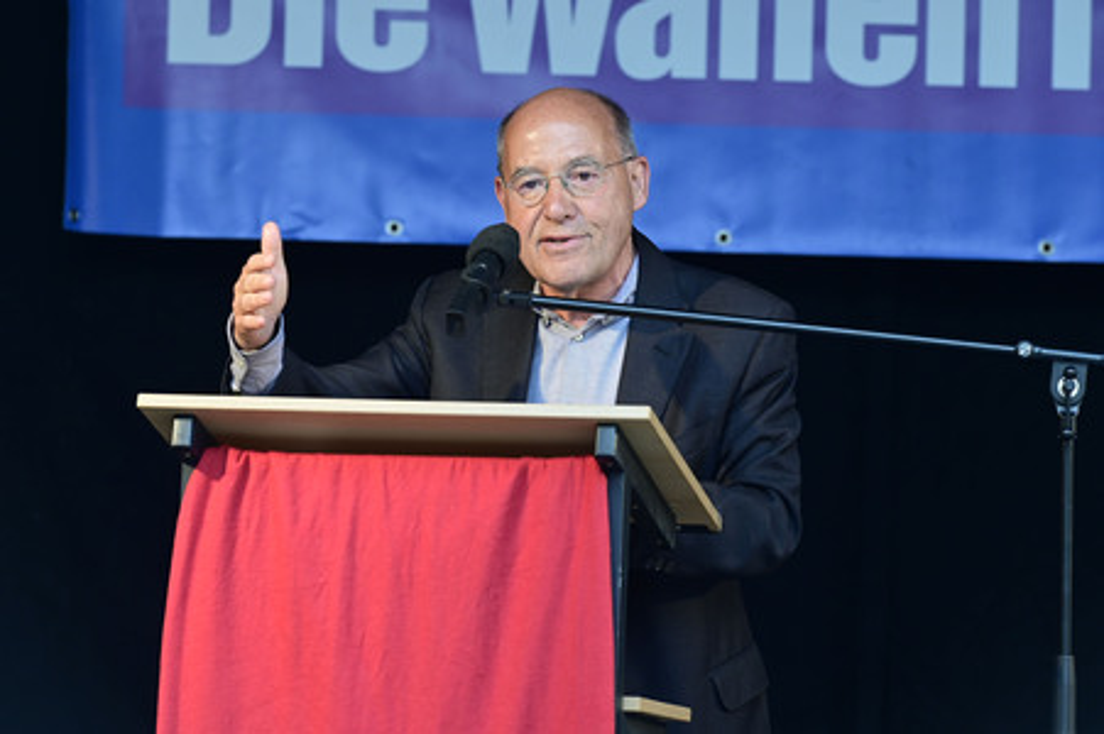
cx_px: 552
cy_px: 367
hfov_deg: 10.3
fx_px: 6129
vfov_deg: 6.9
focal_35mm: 200
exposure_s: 1/160
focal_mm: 200
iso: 500
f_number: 5.6
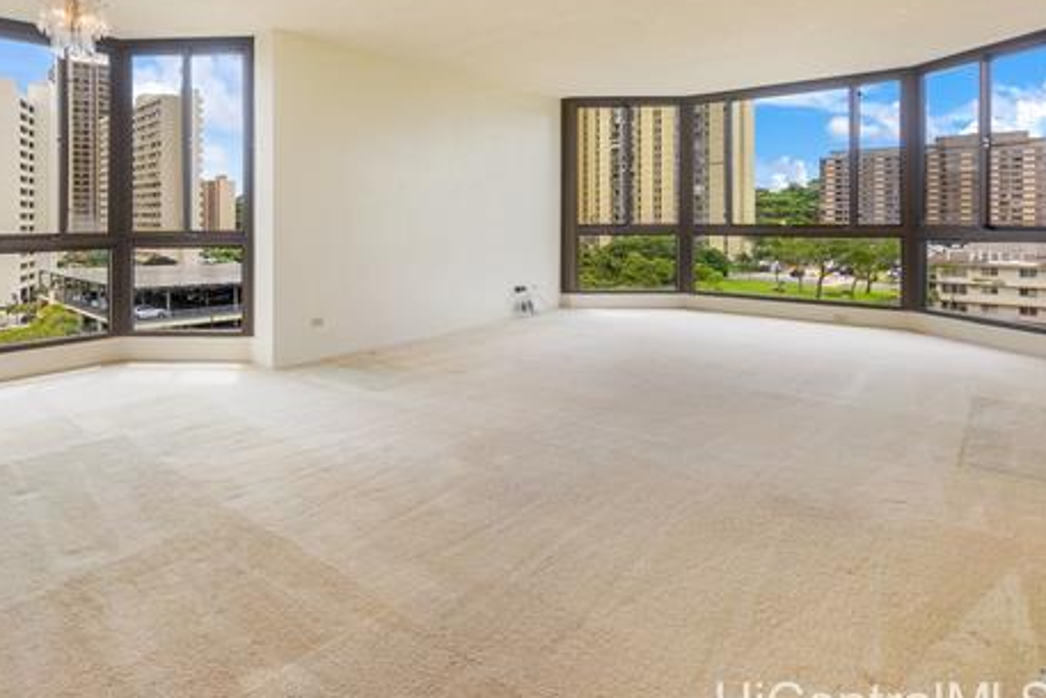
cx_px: 320
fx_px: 610
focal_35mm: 21
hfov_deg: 77.6
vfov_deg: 58.3
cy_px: 238
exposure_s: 1/40
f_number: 8
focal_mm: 10
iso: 100
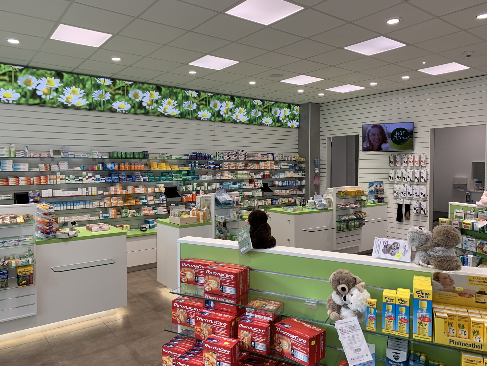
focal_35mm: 26
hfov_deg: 67.3
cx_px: 244
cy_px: 183
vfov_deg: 53.1
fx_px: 366
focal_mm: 4.25
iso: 32
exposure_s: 1/122
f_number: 1.8
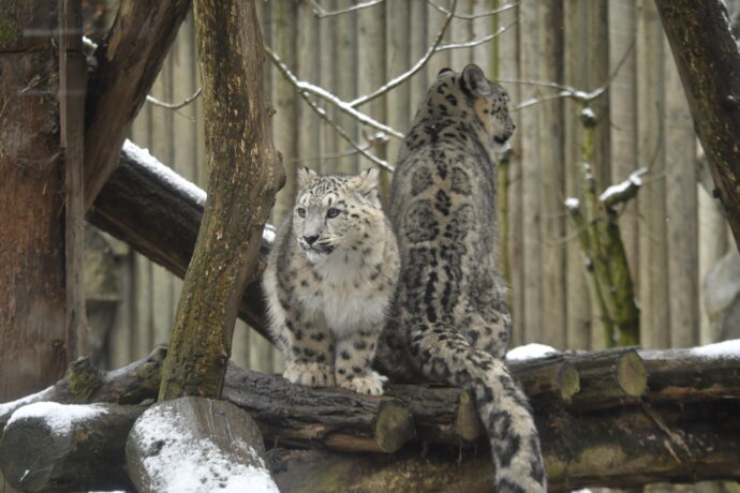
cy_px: 246
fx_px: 2158
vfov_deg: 13.0
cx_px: 370
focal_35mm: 105
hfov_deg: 19.5
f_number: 4.5
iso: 1250
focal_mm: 70
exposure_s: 1/400
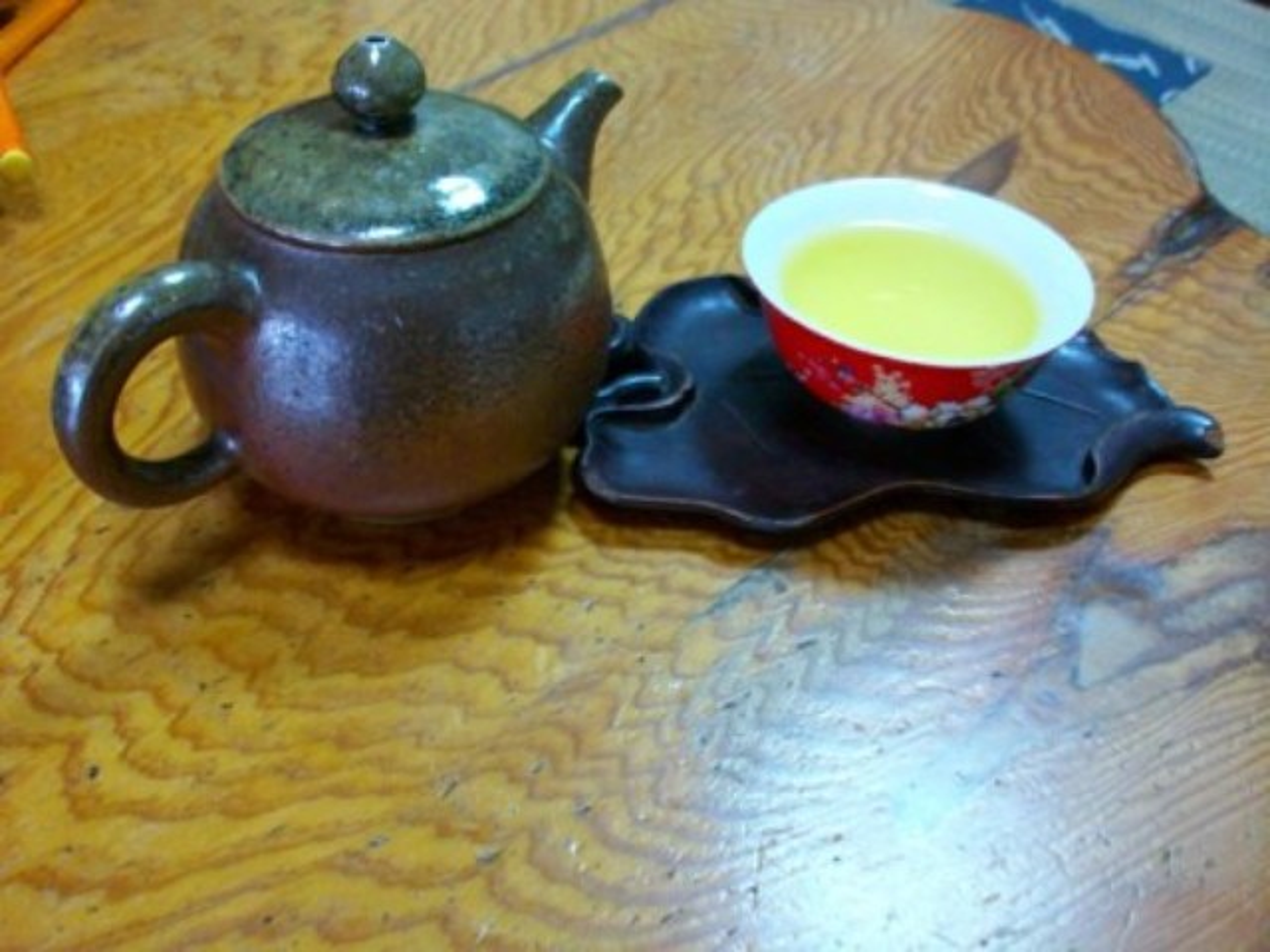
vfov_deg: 41.8
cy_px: 476
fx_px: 1247
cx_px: 635
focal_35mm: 34
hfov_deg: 54.0
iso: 162
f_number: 2.8
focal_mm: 5.7
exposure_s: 1/8
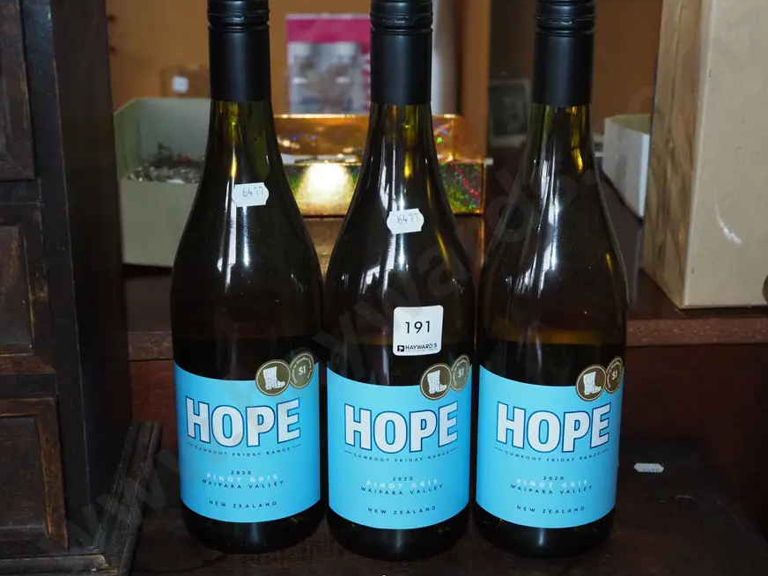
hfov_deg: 35.5
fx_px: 1198
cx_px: 409
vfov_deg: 27.0
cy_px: 292
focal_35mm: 54
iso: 2500
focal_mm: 23
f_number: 5
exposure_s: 1/160
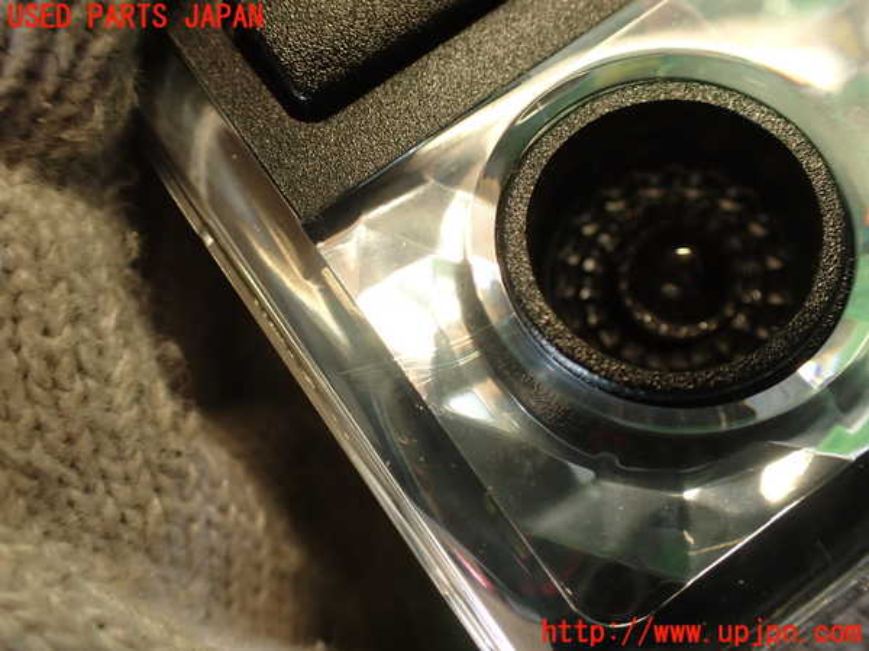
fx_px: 803
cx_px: 434
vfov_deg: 44.2
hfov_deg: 56.8
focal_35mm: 32
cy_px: 326
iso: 200
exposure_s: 1/40
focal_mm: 5.79
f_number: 2.4
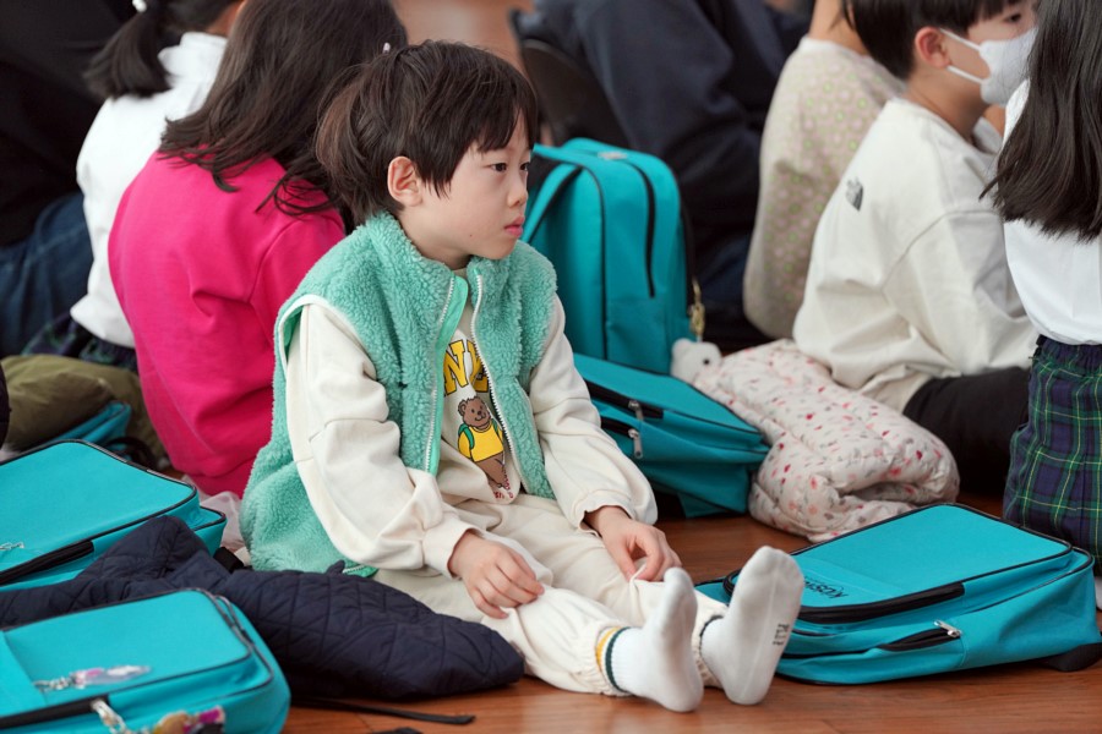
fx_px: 6122
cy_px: 367
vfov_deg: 6.9
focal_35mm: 200
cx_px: 551
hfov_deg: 10.3
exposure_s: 1/250
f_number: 4
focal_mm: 200
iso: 1000
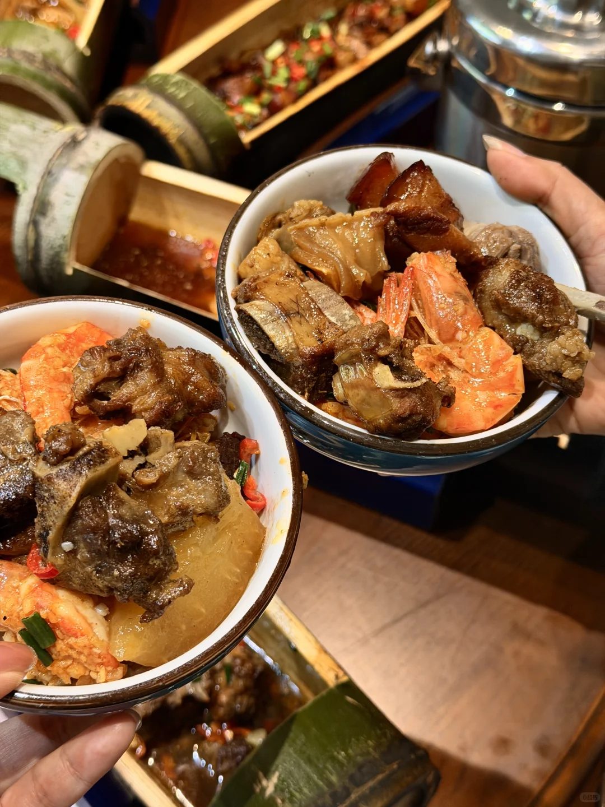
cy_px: 404
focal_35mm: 48
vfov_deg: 39.7
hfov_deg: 30.3
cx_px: 302
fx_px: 1119
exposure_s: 1/50
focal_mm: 6.76
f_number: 1.78
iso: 160
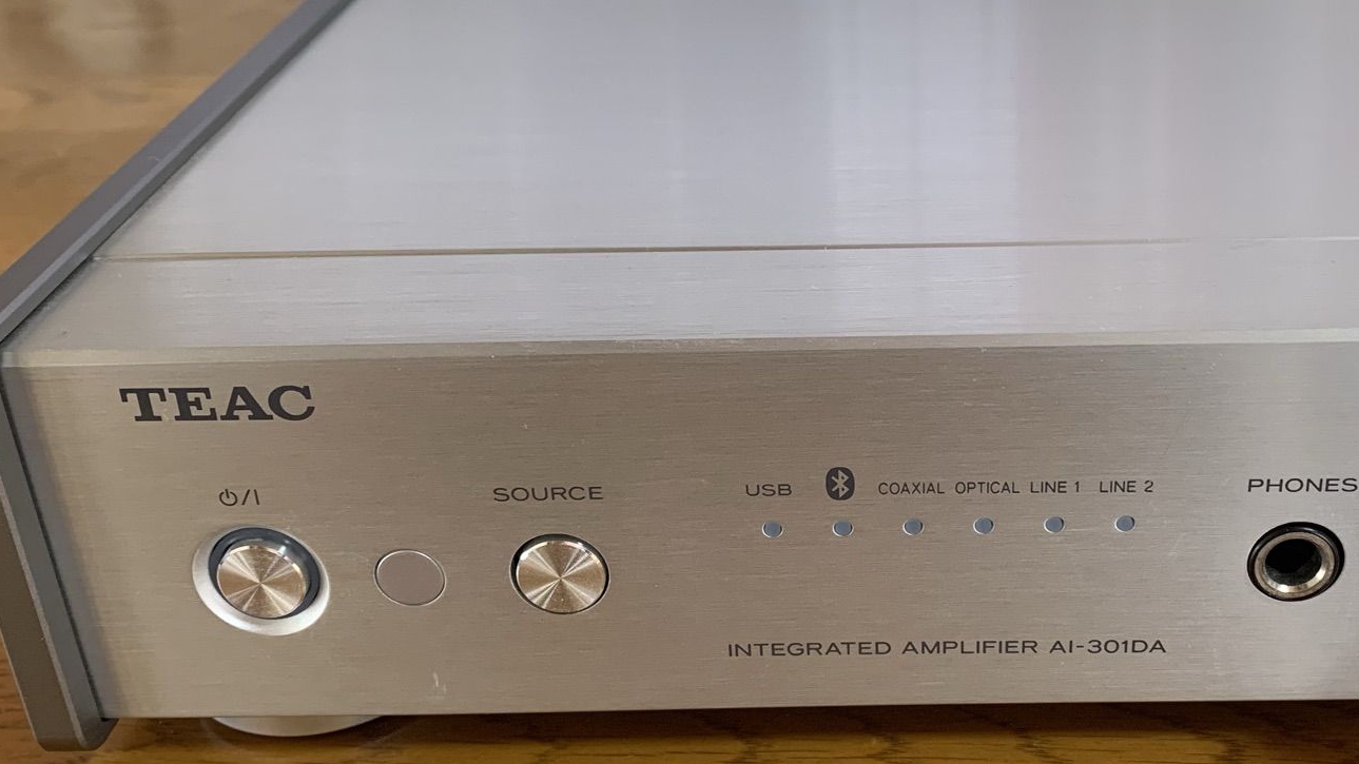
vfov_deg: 26.5
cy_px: 379
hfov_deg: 44.7
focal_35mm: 45
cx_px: 915
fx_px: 1622
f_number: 1.8
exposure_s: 1/60
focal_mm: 4.25
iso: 100
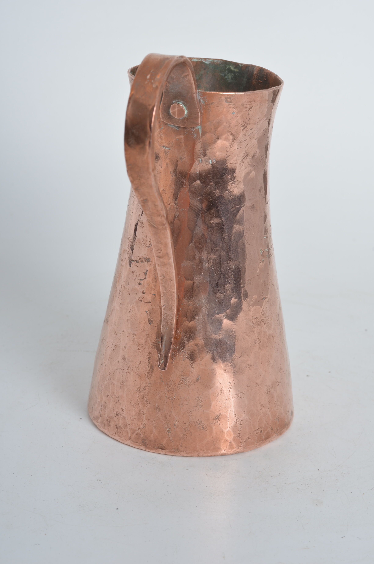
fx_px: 1174
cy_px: 282
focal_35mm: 75
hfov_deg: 18.1
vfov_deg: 27.0
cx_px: 187
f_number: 11
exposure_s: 1/125
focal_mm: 50
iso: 100
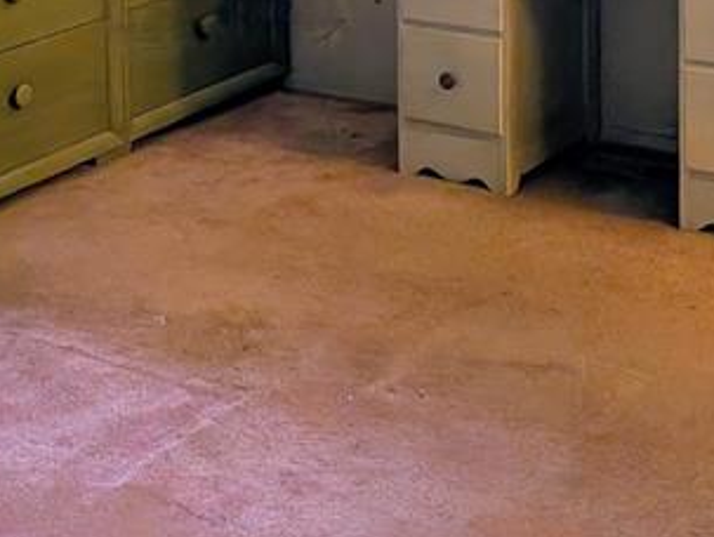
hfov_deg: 24.1
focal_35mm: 81
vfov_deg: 16.8
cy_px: -236
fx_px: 1673
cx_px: 394
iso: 72
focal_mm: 4.53
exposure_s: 1/30
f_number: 1.7
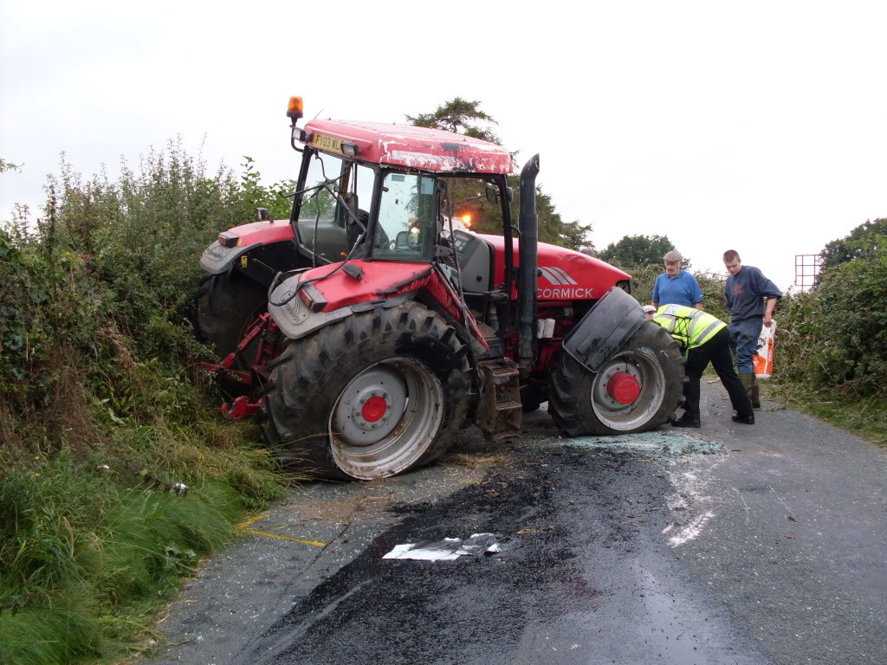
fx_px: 974
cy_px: 332
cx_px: 444
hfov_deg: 49.0
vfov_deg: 37.7
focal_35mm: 38
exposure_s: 1/180
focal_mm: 6.3
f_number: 2.8
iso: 80
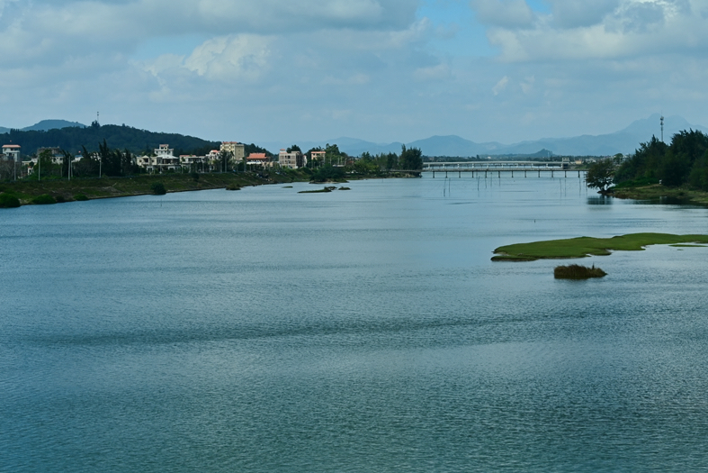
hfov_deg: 32.8
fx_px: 1200
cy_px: 172
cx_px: 399
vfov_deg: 22.2
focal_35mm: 61
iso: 100
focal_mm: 40
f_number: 8
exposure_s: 1/320
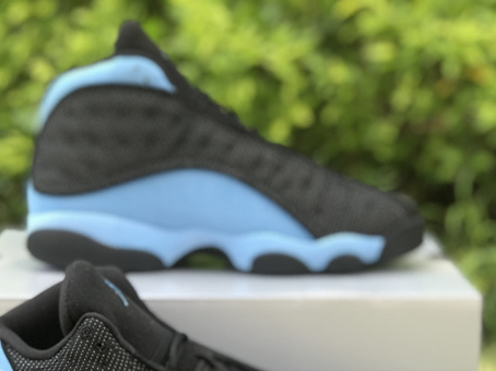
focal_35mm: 93
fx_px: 1332
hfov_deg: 21.1
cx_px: 233
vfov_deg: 15.8
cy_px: 300
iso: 32
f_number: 2.8
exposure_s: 1/100
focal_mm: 6.6
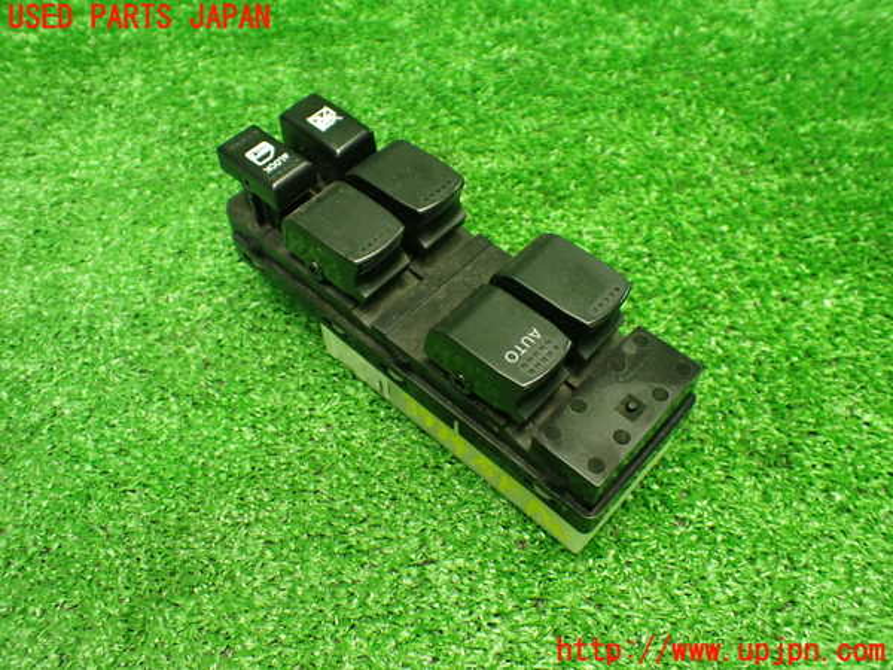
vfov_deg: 46.8
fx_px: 774
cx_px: 446
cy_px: 335
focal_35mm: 30
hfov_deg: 60.0
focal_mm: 5.4
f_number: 2.3
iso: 800
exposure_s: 1/80
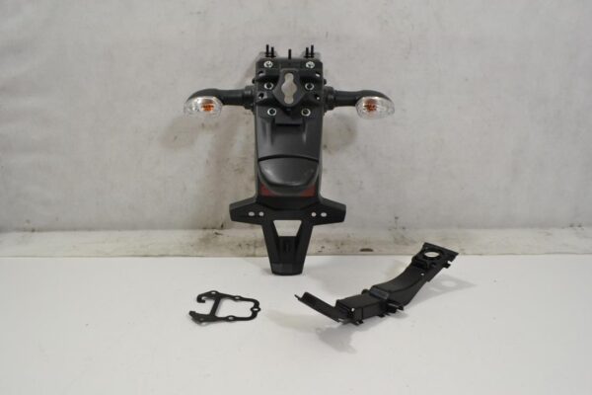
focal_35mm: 27
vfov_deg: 47.9
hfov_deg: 67.4
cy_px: 198
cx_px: 296
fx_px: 444
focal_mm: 18
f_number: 6.3
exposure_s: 1/80
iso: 1600
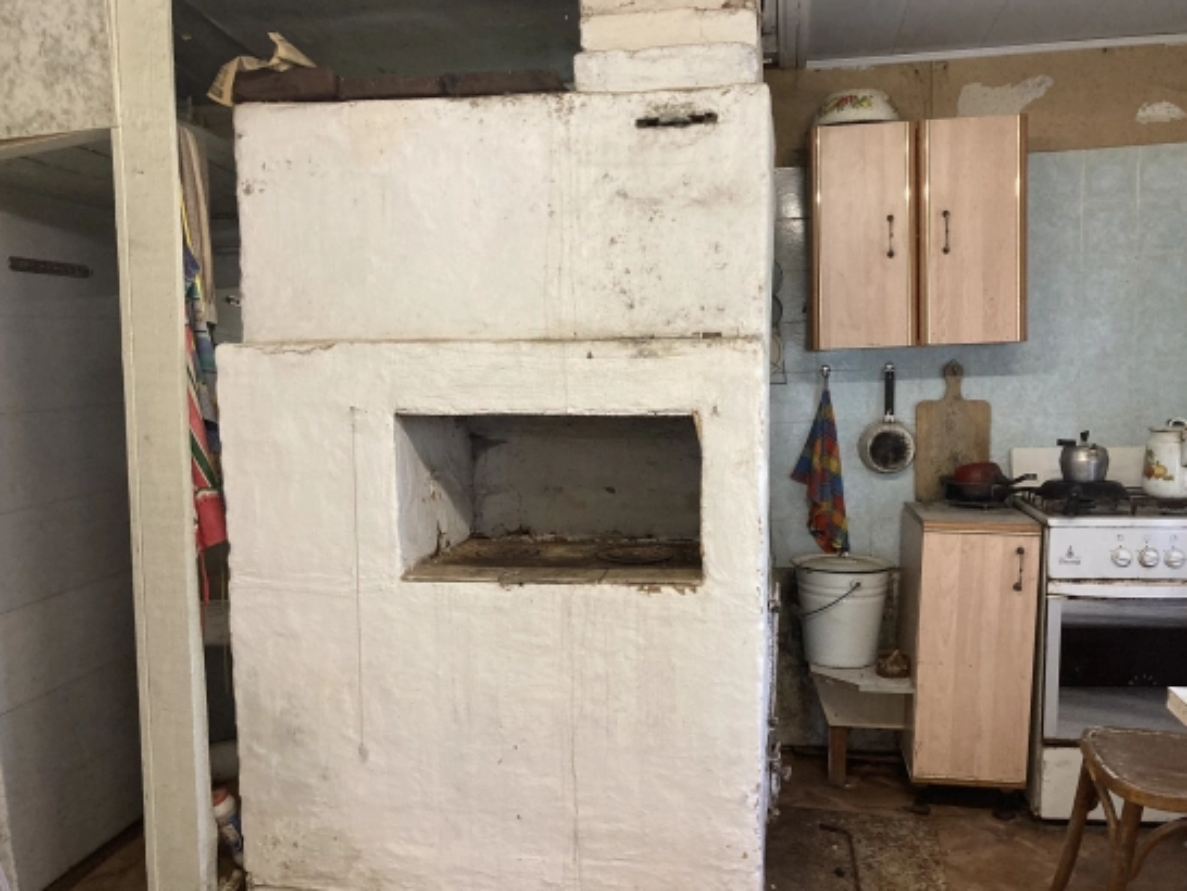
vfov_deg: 44.2
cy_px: 478
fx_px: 1098
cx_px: 626
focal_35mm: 32
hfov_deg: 56.8
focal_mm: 3.99
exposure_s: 1/50
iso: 160
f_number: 1.8
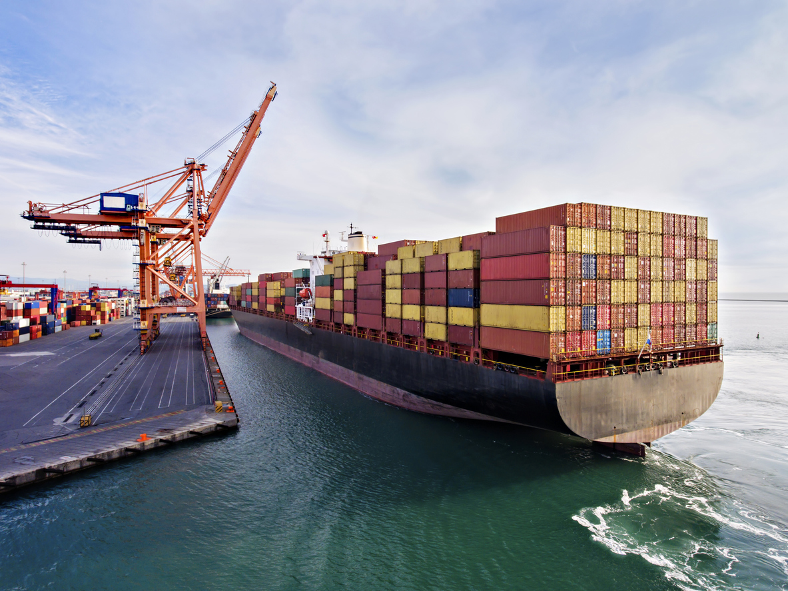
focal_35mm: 20
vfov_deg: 66.0
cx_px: 394
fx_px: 455
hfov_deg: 81.8
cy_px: 296
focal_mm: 3.61
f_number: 2.8
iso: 138
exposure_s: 1/25
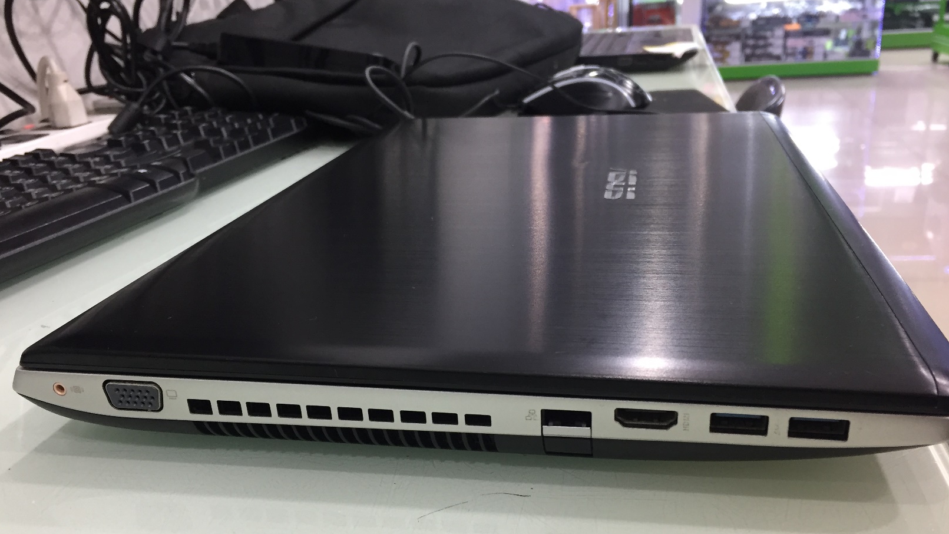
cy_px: 322
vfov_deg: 36.5
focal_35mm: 32
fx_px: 805
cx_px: 471
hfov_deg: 61.0
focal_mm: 4.15
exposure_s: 1/33
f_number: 2.2
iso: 125
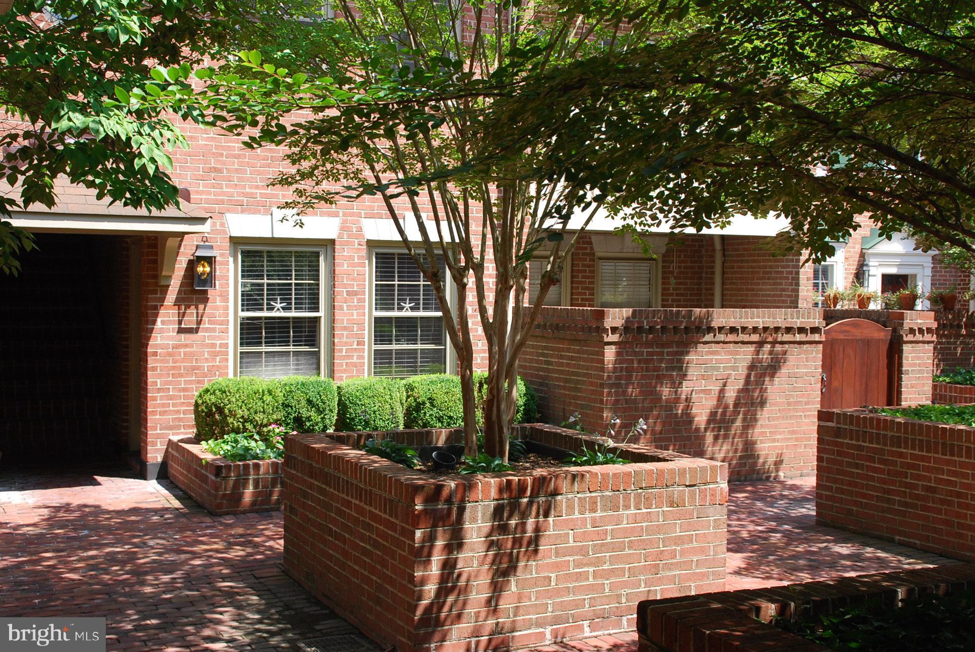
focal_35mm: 42
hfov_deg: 46.3
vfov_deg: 32.0
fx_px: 1139
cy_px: 326
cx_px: 488
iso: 400
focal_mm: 28
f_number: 10
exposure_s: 1/250
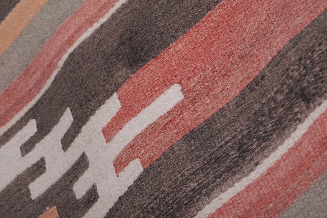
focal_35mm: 120
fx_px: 1090
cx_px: 164
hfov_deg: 17.1
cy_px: 109
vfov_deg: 11.4
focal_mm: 80
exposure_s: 1/160
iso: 160
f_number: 13
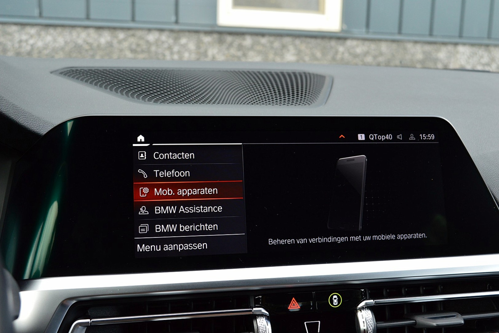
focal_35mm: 44
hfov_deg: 45.0
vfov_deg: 30.8
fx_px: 603
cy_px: 166
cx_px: 250
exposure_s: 1/60
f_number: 8
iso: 400
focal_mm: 29
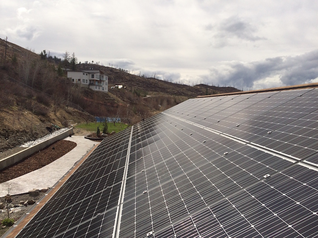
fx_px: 266
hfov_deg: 61.7
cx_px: 159
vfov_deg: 48.2
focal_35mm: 29
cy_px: 119
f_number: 2.2
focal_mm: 4.15
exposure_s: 1/5128
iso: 40
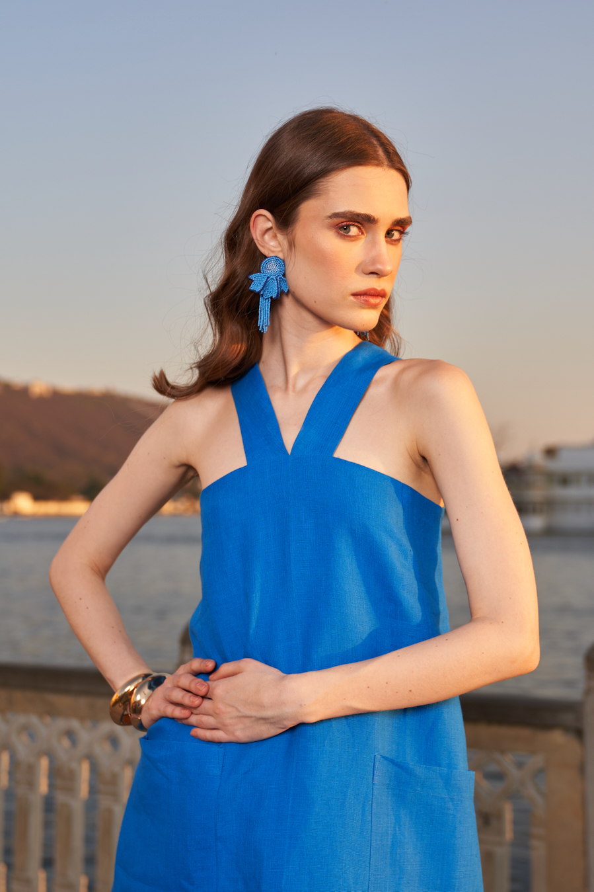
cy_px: 446
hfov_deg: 24.6
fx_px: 1361
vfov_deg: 36.3
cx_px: 297
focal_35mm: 55
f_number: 2.8
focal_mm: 37
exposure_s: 1/320
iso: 64
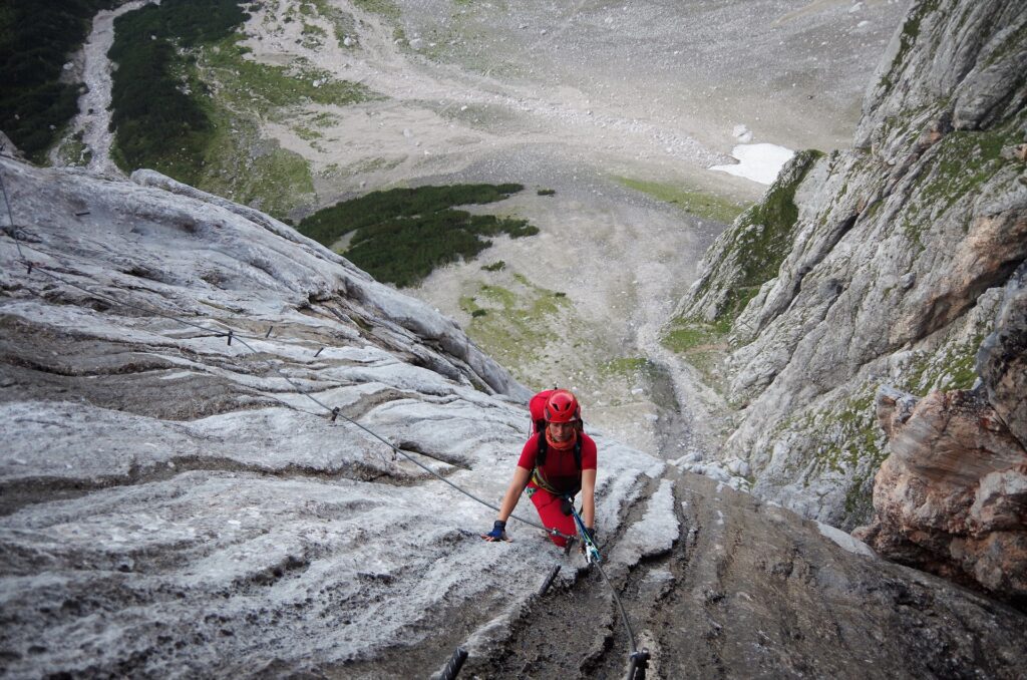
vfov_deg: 47.7
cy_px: 340
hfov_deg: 67.5
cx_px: 514
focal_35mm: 27
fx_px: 769
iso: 400
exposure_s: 1/500
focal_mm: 18
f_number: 3.5
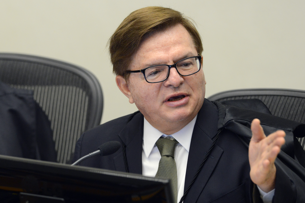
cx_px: 152
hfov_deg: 6.9
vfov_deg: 4.6
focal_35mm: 300
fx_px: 2542
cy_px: 102
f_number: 5
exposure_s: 1/160
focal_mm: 300
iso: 3200
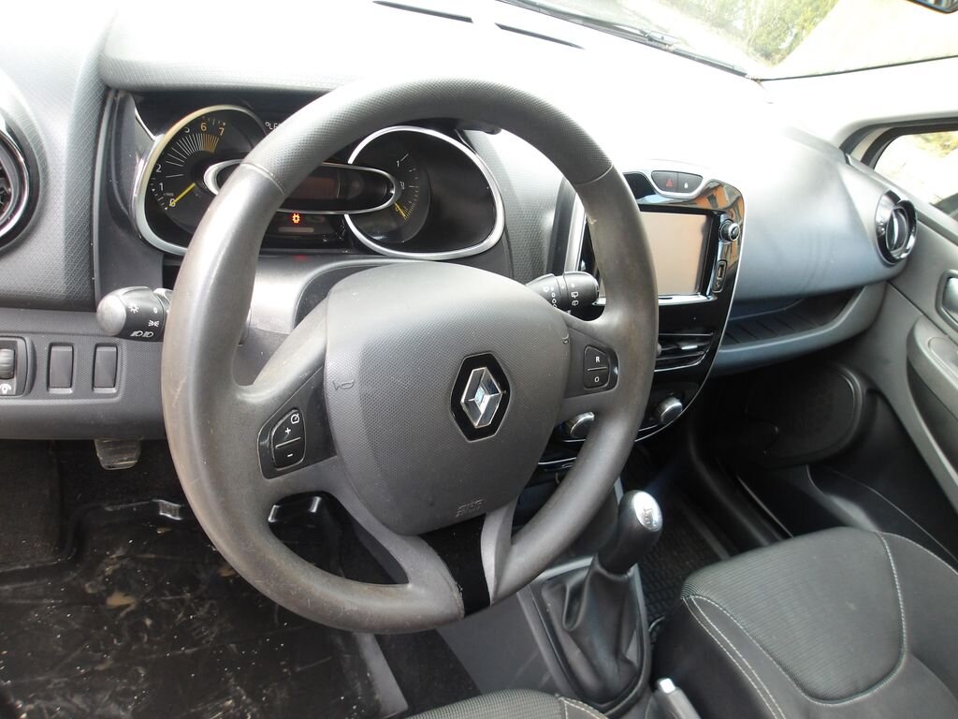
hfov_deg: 65.3
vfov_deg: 51.4
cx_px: 479
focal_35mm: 27
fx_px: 747
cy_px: 360
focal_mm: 4.9
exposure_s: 1/30
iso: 200
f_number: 3
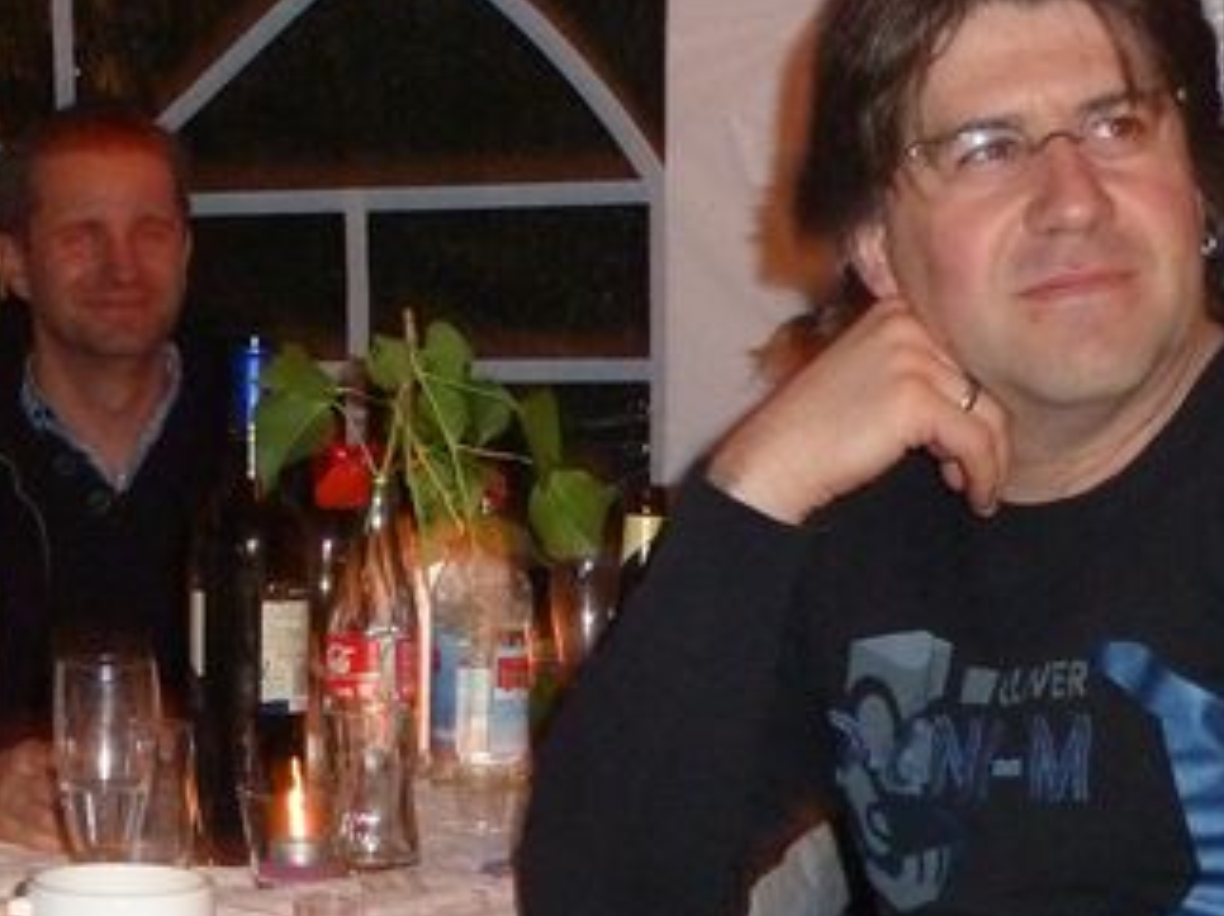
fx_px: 3251
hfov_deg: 21.2
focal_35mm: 92
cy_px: 734
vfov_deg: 15.9
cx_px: 319
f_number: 3.6
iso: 400
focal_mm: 6.1
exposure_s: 1/8
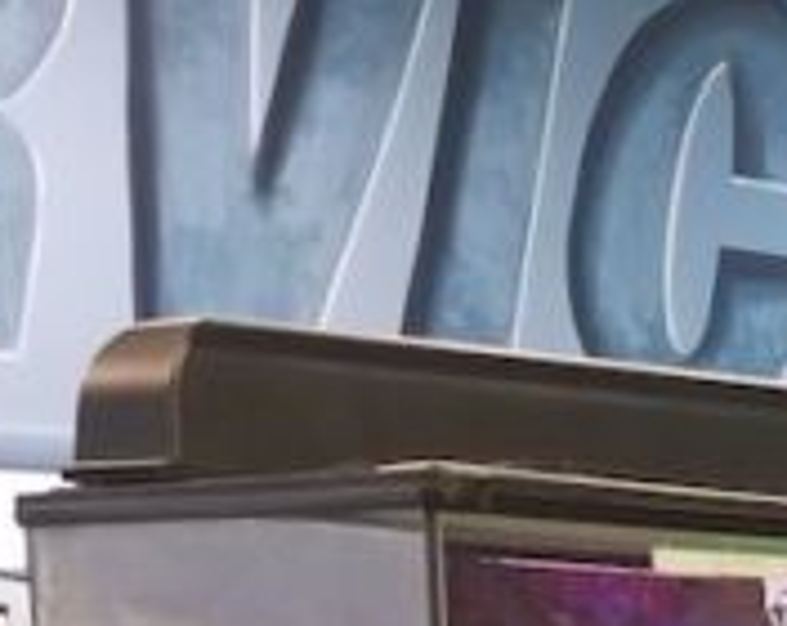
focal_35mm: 148
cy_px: 1708
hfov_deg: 11.5
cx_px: 1650
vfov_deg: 8.9
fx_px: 3440
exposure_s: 1/30
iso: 160
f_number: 1.7
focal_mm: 4.3
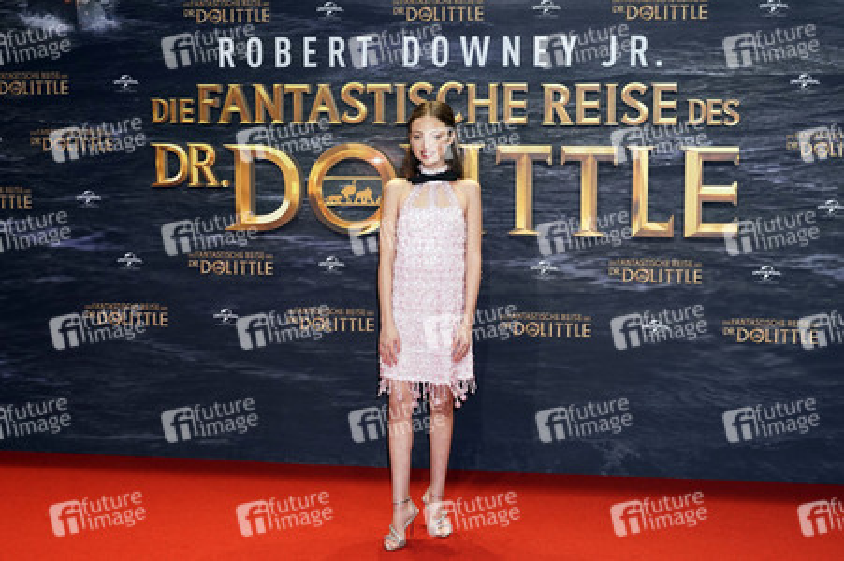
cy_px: 280
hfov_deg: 38.9
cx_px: 422
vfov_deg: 26.4
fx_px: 1195
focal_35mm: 51
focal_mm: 51
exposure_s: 1/160
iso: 1250
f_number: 6.3
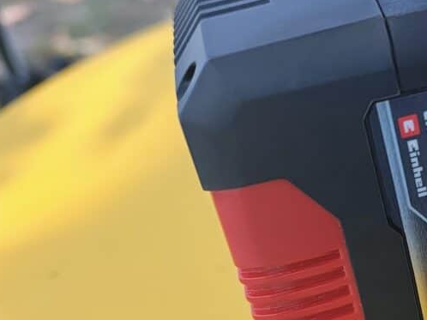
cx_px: 518
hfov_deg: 28.0
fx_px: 740
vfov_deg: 24.2
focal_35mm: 60
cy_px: 231
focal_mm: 6.57
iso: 313
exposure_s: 1/200
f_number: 1.6
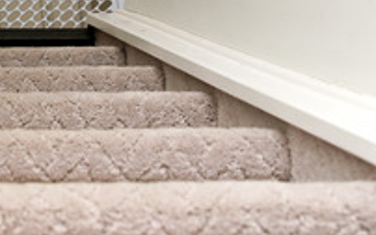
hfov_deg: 14.4
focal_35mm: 138
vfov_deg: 9.2
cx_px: -136
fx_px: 1413
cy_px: -153
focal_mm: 35
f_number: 5
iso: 200
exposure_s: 1/60
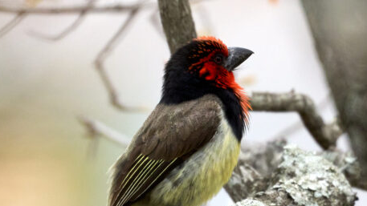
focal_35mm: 2112
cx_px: 222
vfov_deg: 0.6
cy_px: 120
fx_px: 20551
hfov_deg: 1.0
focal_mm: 600
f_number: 6.3
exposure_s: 1/2000
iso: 1250
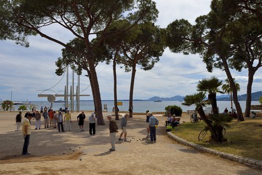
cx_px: 131
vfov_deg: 42.3
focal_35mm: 31
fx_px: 226
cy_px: 88
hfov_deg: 60.3
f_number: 16
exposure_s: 1/250
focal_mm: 31
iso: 200
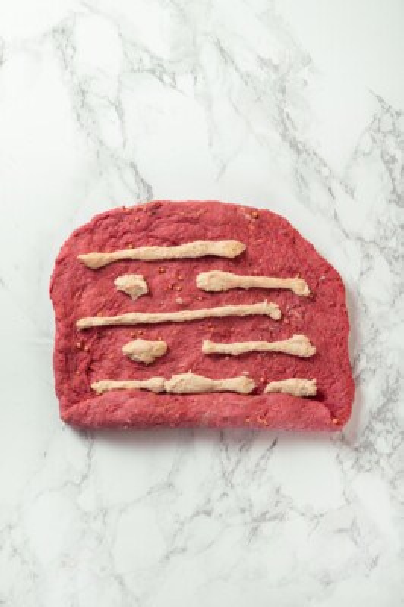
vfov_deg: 19.5
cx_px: 202
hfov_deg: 13.0
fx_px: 1770
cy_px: 304
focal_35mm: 105
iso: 100
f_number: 14
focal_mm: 105
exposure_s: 1/160
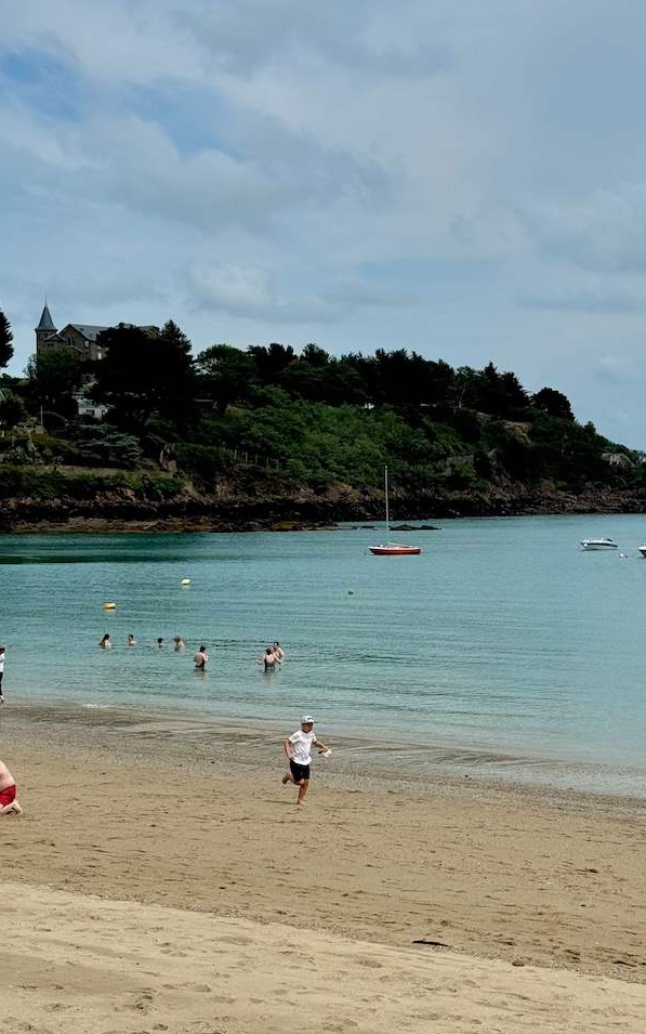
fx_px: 2000
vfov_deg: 29.0
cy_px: 523
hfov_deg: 18.4
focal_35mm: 71
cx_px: 320
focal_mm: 6.76
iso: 64
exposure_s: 1/7937
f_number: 1.78
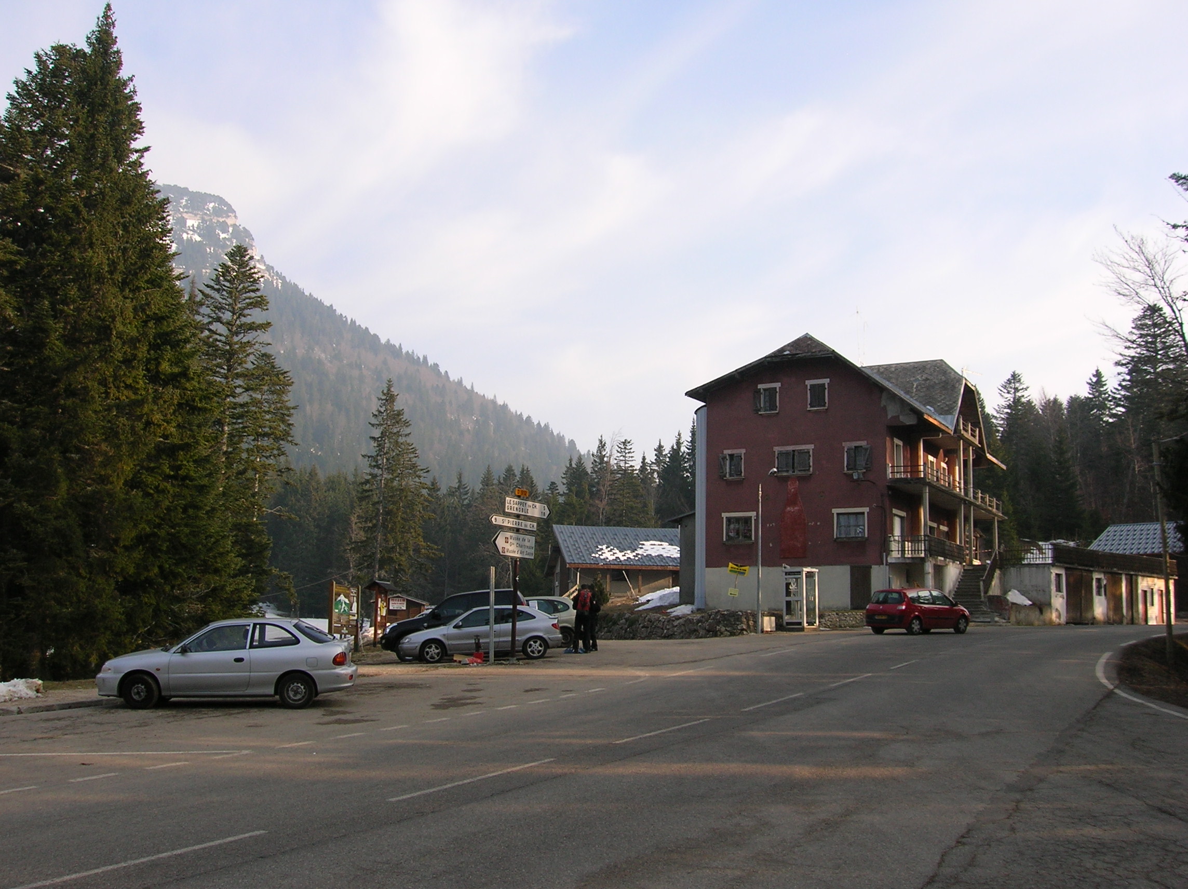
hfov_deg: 54.0
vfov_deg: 41.7
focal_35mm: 34
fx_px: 1166
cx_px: 594
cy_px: 444
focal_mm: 5.7
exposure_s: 1/183
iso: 50
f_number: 4.9
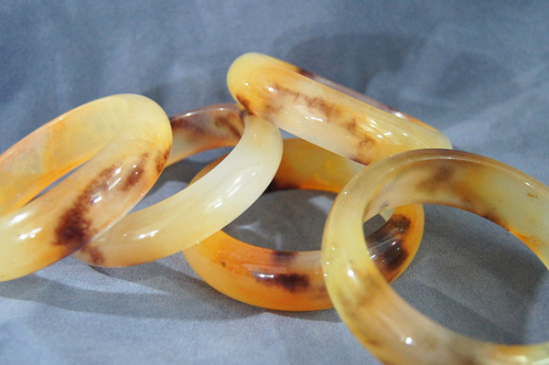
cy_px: 217
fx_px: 853
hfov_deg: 35.7
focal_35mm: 56
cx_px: 264
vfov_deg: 24.1
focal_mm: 28
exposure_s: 1/20
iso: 1600
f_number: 4.5
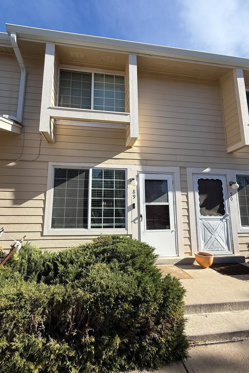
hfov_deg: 77.0
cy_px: 190
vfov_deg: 100.4
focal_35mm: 15
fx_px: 156
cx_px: 110
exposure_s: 1/1235
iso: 50
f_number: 2.2
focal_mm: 2.22
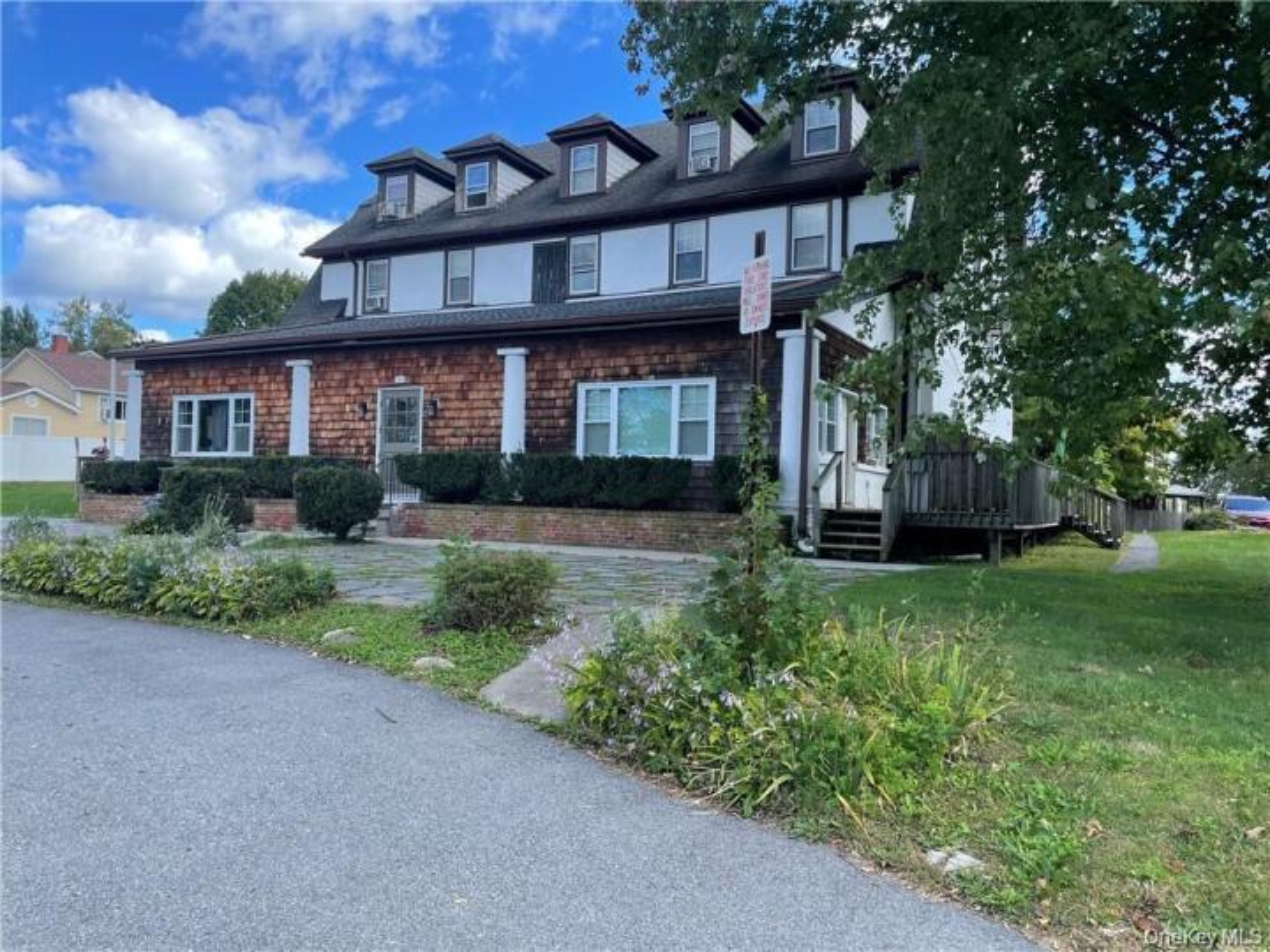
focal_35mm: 26
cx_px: 635
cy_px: 476
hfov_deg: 67.3
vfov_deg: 53.1
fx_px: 954
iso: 32
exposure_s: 1/596
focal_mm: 4.2
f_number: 1.6
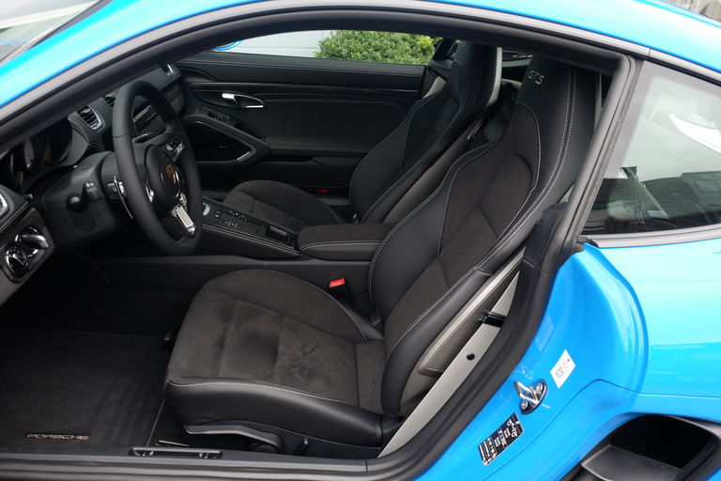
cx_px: 360
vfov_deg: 45.0
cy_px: 240
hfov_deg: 63.7
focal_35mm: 29
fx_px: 581
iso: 800
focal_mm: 19.6
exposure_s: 1/30
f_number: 4.5
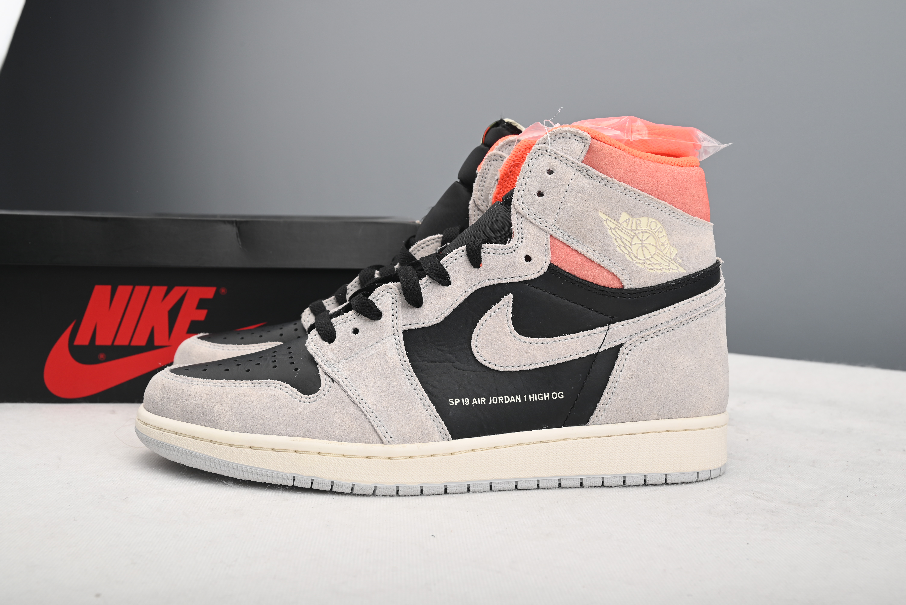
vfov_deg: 34.2
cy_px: 302
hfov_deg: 49.5
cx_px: 453
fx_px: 982
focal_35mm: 39
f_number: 11
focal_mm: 39
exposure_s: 1/200
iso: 100
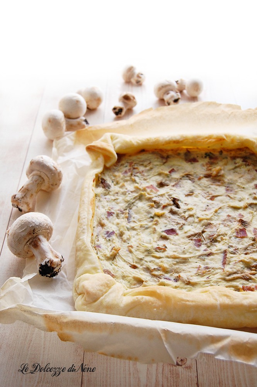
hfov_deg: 29.8
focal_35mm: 45
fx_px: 483
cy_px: 194
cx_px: 128
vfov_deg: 43.6
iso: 400
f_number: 7.1
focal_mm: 30
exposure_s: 1/60
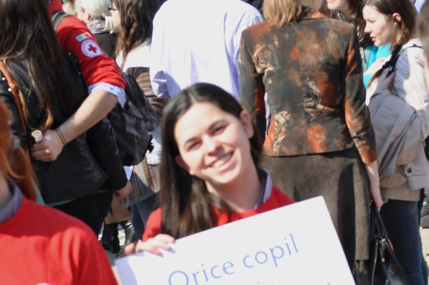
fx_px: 1381
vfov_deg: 11.7
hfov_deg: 17.6
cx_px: 306
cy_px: 244
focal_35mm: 116
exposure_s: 1/500
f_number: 11
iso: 250
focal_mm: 40
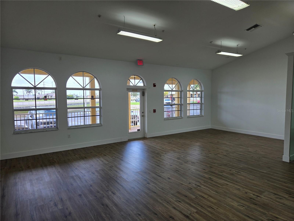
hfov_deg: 73.9
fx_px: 195
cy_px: 110
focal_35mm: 23
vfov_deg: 58.9
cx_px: 147
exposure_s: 1/127
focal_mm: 5.4
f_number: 1.8
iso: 25
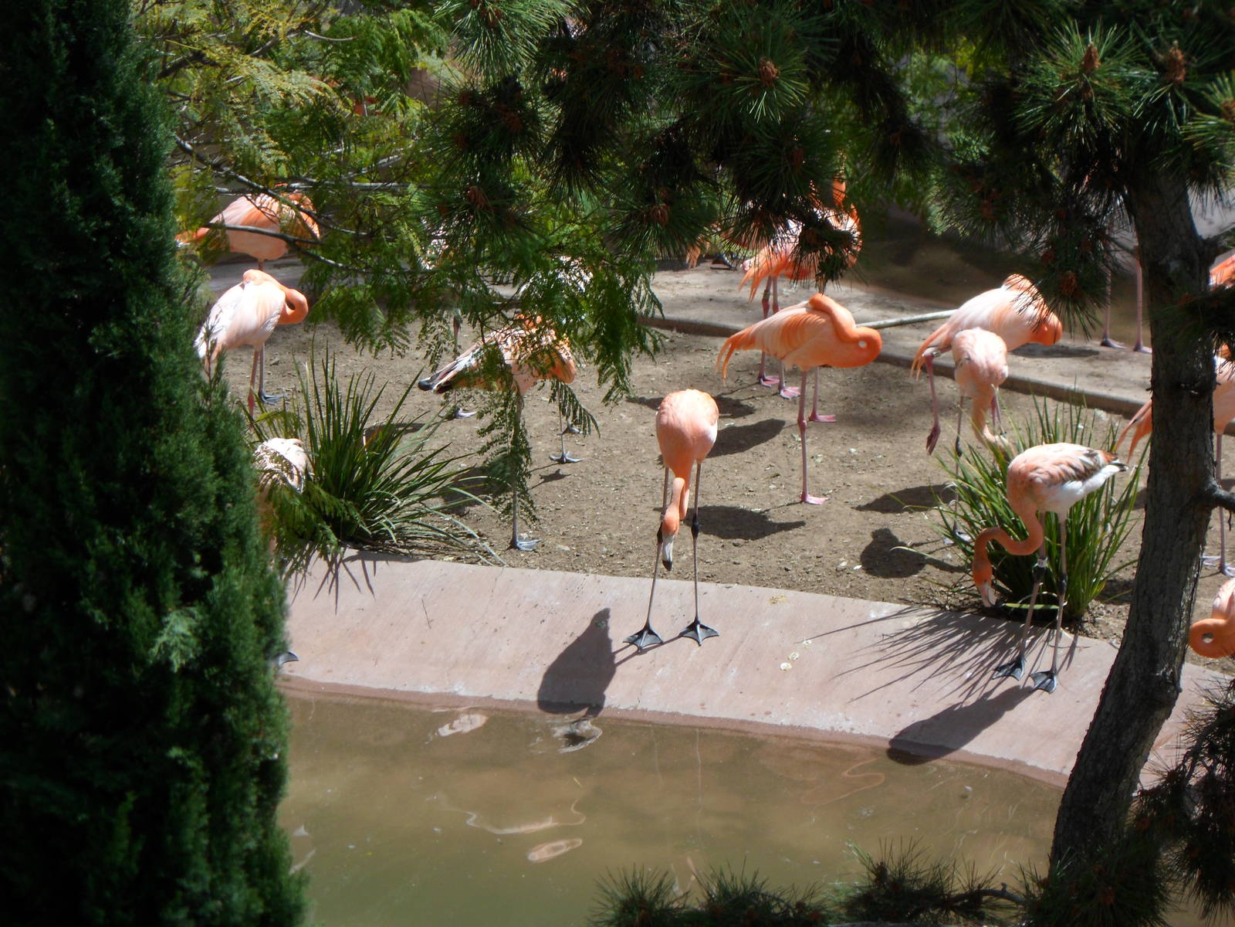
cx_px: 618
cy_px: 464
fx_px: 9633
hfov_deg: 7.3
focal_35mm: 270
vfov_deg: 5.5
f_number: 5.9
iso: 80
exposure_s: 1/350
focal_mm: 46.8
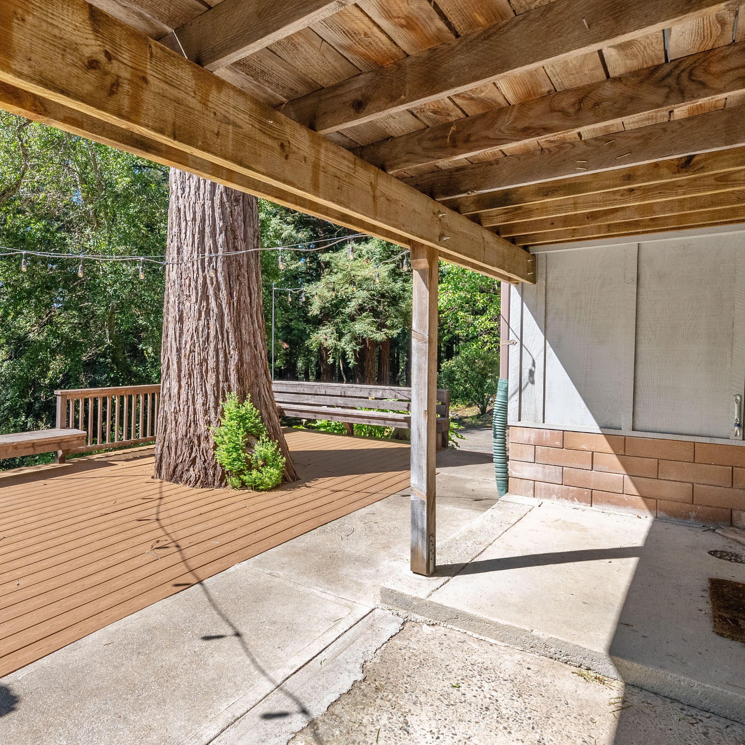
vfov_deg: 72.1
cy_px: 368
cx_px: 224
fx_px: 511
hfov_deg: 69.2
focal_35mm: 21
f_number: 8
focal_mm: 16
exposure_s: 1/500
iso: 640
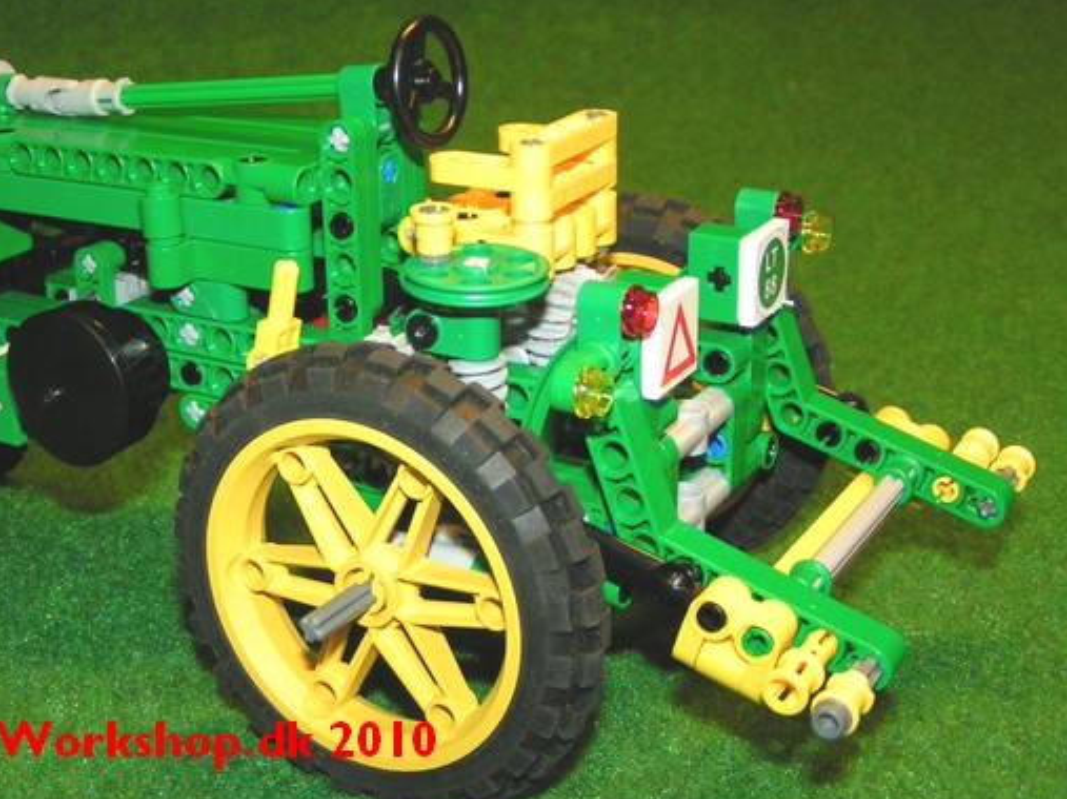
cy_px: 351
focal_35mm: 48
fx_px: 1479
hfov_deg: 39.4
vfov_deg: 30.2
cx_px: 398
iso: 200
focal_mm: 5.8
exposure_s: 1/40
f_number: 2.8
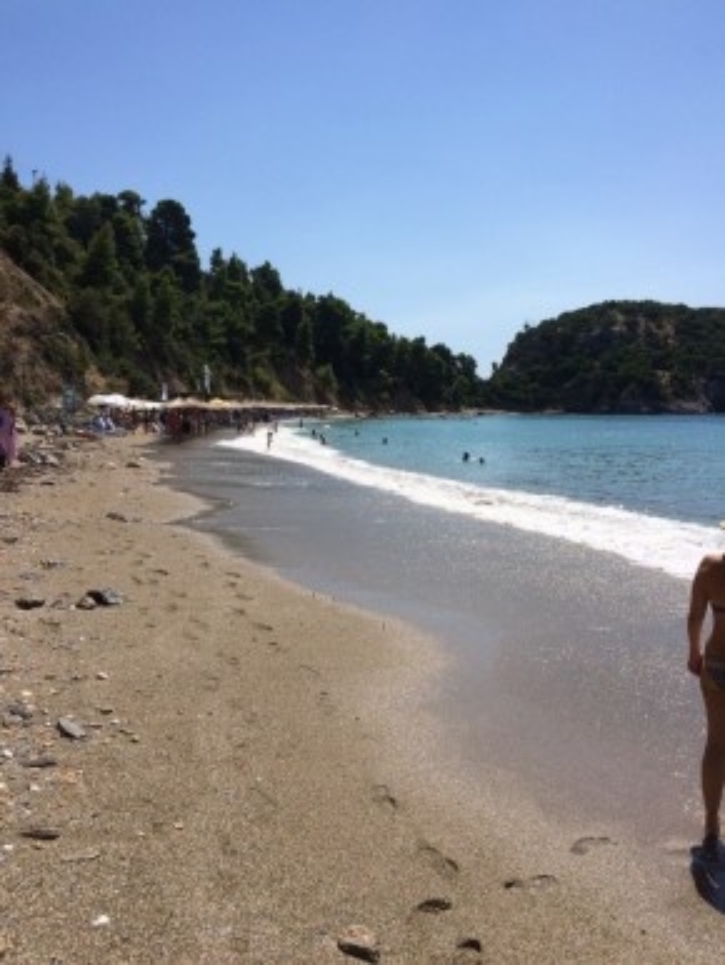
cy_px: 482
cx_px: 362
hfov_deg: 48.3
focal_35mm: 29
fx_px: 809
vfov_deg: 61.6
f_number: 2.2
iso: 32
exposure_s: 1/4115
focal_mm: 4.15
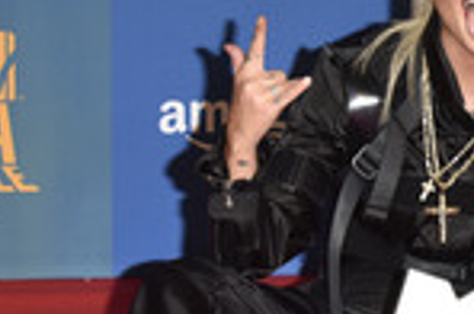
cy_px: 170
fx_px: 3442
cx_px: 597
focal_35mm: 262
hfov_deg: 7.8
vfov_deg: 5.2
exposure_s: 1/250
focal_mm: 86
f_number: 6.3
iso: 1600
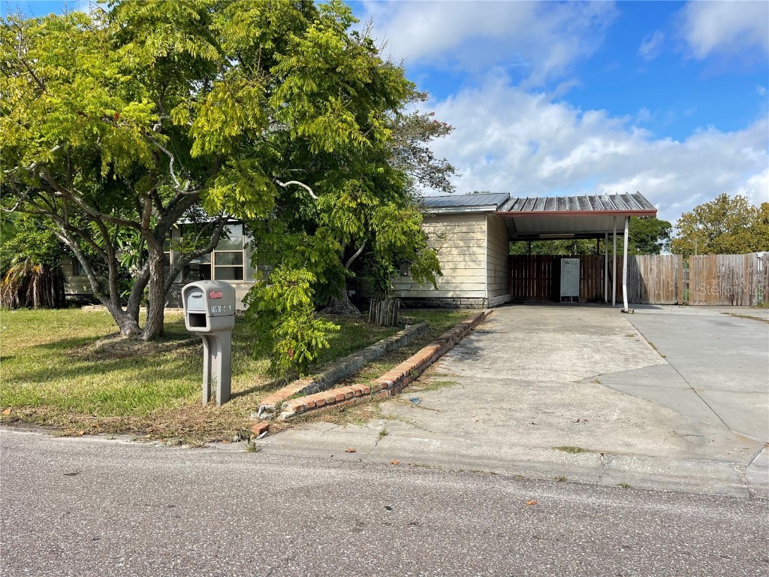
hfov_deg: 67.3
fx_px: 578
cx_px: 384
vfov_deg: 53.1
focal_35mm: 26
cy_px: 288
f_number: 1.6
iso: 32
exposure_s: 1/2786
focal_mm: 5.1
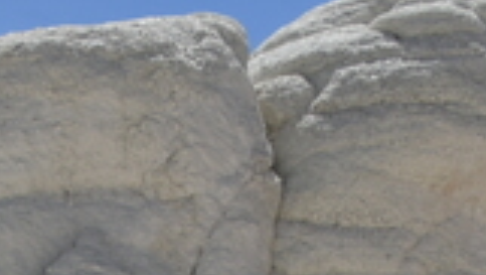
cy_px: 1185
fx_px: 3006
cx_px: -85
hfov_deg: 9.1
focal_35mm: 233
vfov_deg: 4.7
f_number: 9
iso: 100
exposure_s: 1/320
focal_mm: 28
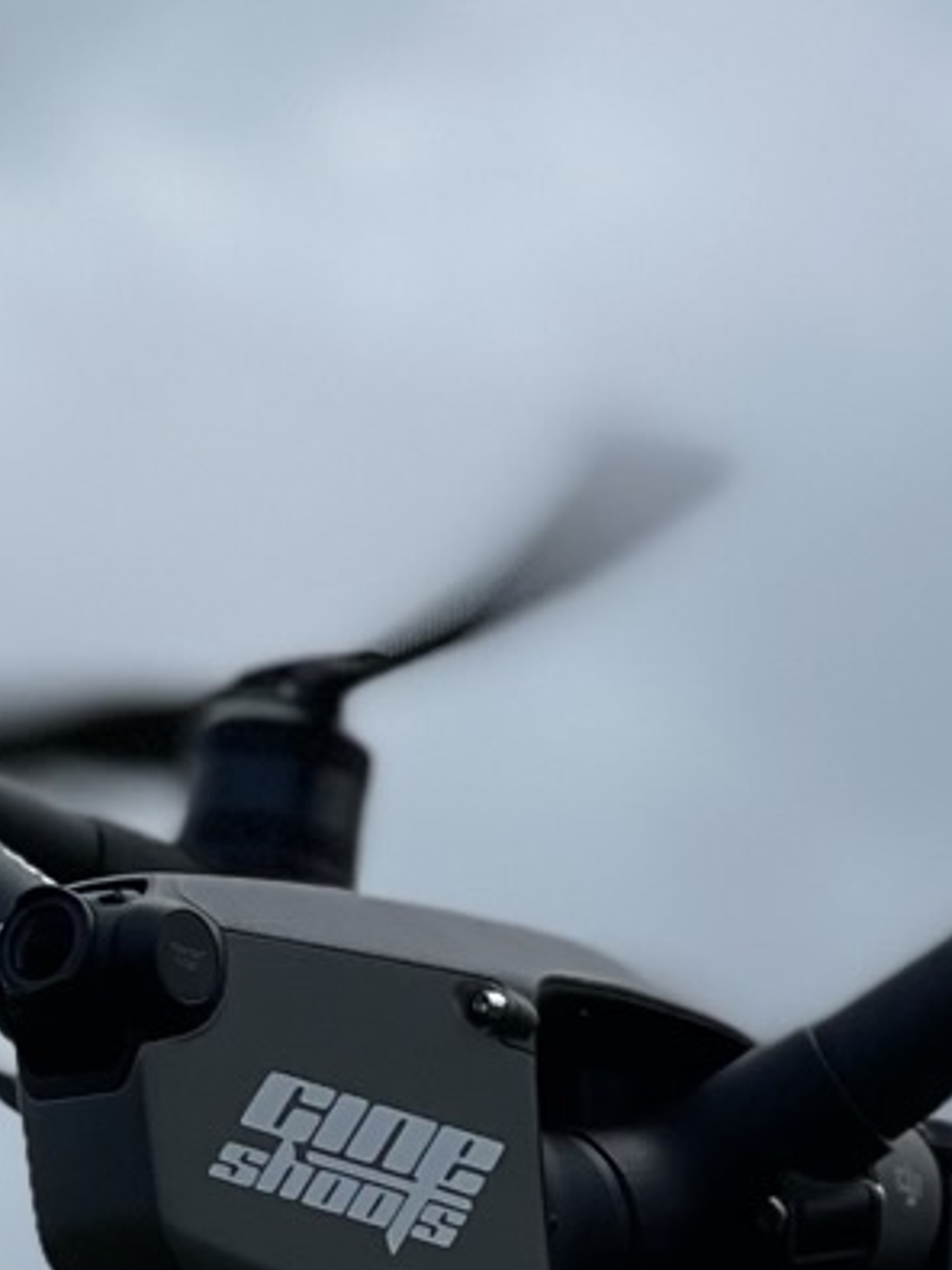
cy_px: 891
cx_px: 827
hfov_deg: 4.5
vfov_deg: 6.0
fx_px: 12181
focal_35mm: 332
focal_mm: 7.5
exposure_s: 1/1488
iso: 32
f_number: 2.2
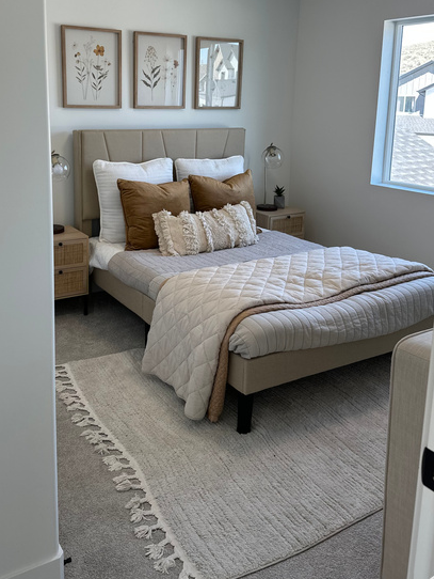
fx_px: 568
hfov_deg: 41.6
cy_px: 202
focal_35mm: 34
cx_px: 170
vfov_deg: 53.1
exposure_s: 1/183
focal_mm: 6.86
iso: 80
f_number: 1.78
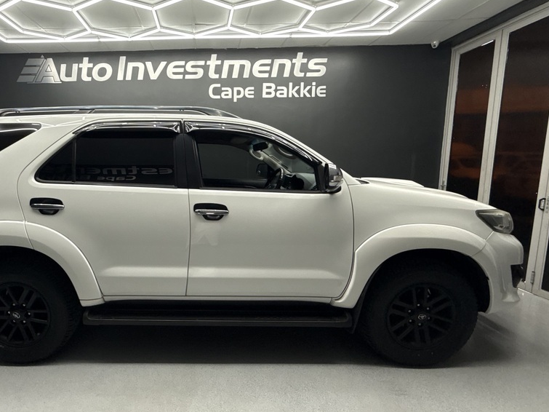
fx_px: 301
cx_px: 198
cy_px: 206
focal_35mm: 19
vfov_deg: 68.7
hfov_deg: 82.7
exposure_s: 1/100
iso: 80
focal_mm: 2.22
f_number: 2.2
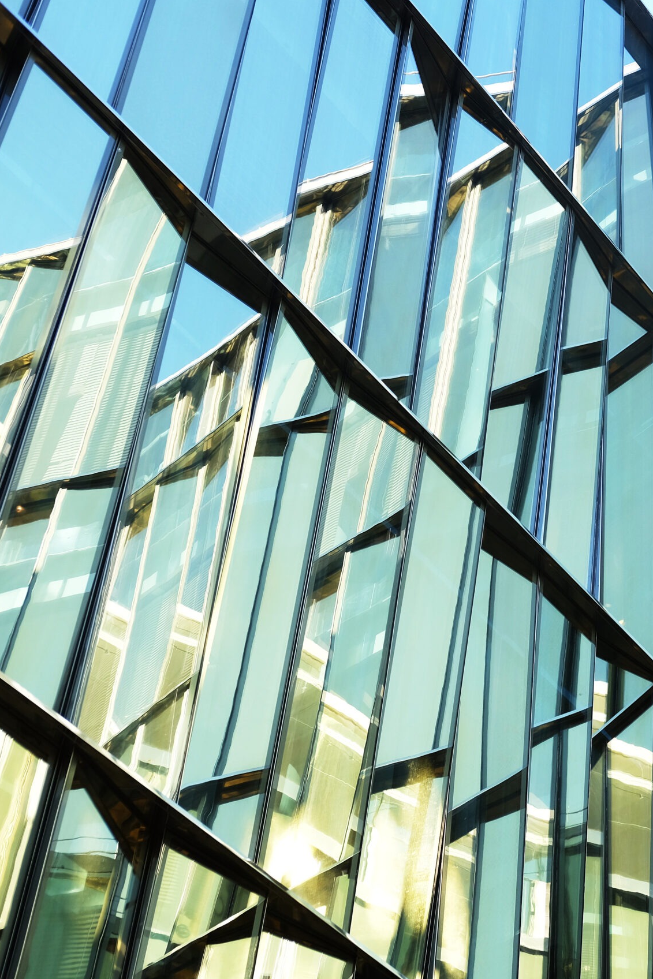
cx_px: 682
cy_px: 490
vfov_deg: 25.4
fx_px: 2176
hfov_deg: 16.6
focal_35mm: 80
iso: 200
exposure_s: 1/180
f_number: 4
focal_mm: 35
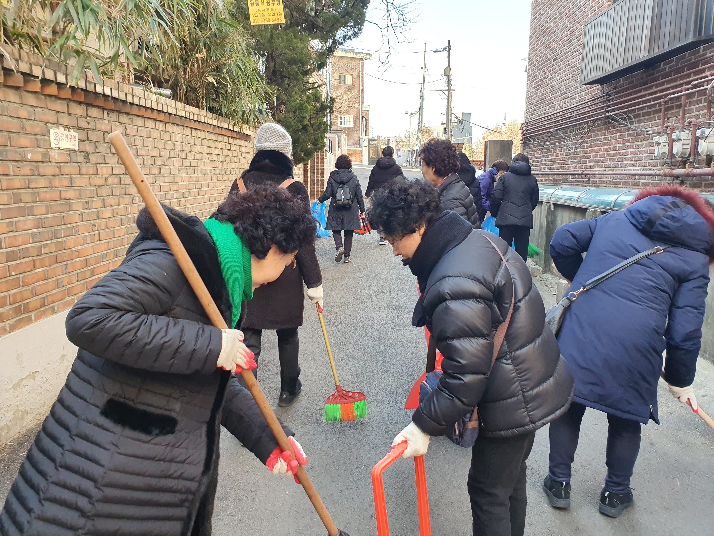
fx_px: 536
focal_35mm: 26
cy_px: 268
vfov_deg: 53.1
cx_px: 357
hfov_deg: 67.3
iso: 100
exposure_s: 1/120
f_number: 2.4
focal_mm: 4.32
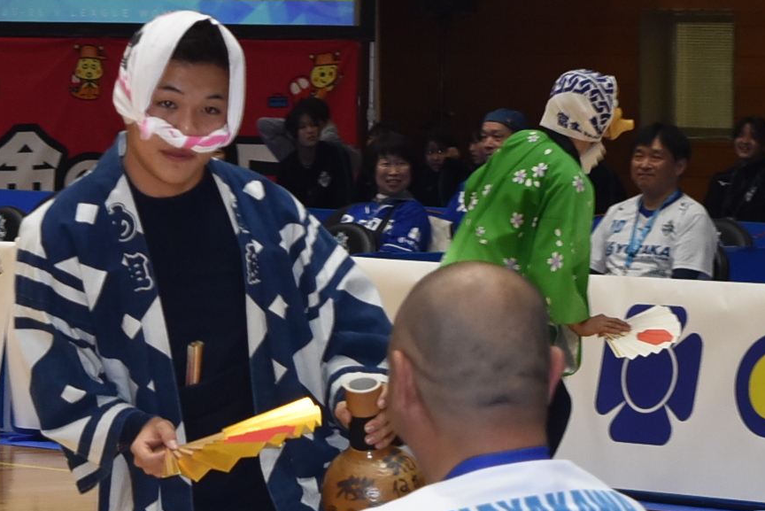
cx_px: -435
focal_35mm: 286
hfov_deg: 7.1
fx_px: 6075
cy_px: -99
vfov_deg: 4.8
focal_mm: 55
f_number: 5.6
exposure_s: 1/100
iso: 800
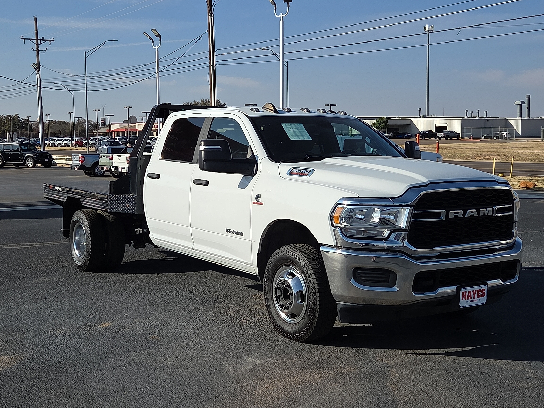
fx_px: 739
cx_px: 272
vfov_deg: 30.9
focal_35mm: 47
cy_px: 204
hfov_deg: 40.4
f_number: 1.8
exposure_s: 1/10000
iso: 74
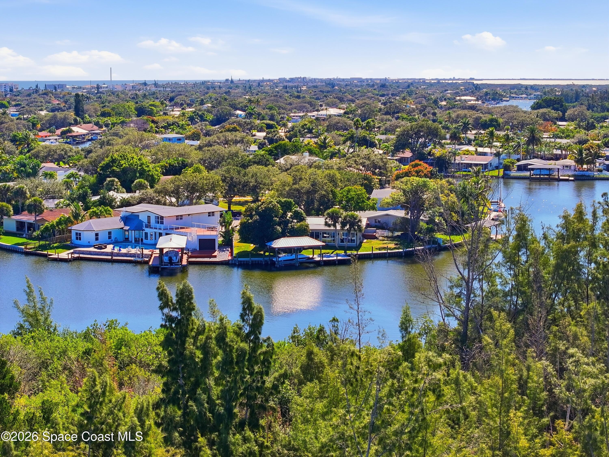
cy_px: 228
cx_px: 304
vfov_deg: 21.0
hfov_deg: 27.8
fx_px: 1231
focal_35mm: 70
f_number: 2.8
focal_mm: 19.4
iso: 260
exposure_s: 1/4000
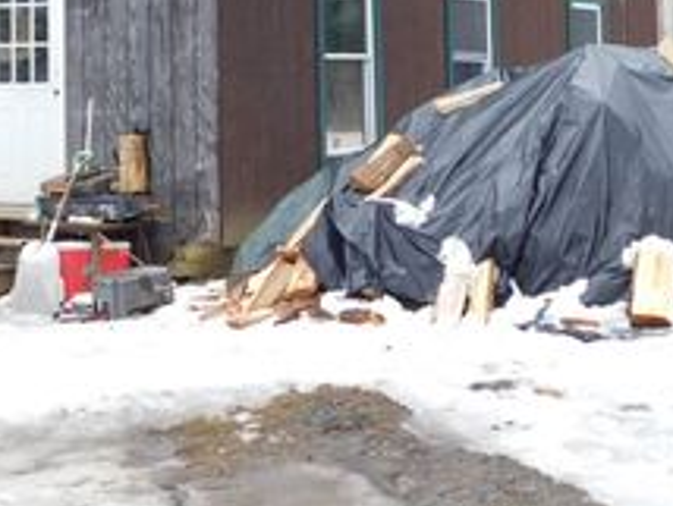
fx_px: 1635
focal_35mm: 84
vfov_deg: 17.1
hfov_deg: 23.3
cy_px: -33
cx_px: 318
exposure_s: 1/50
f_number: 3.5
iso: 125
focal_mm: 6.3
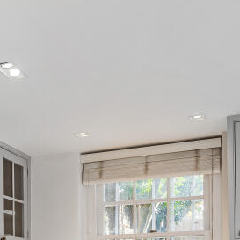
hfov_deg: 32.4
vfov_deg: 29.4
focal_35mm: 51
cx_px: 43
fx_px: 400
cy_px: 276
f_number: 7.1
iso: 100
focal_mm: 16
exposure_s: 1/5
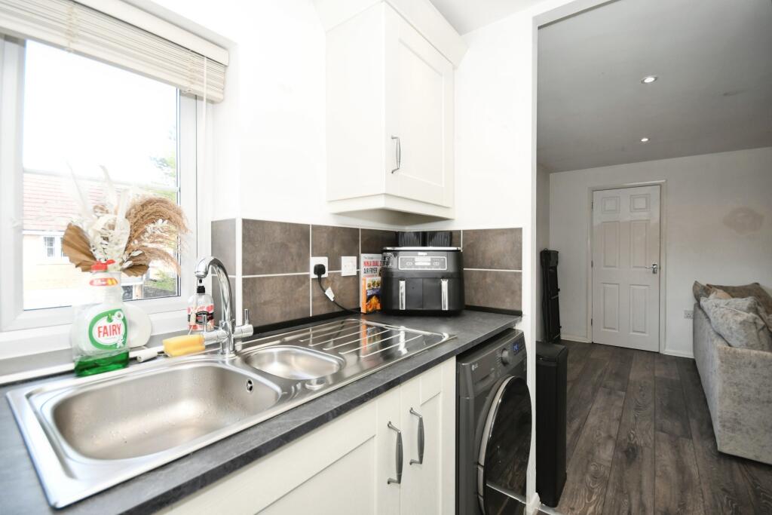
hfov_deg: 100.4
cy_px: 258
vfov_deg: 77.3
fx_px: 322
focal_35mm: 15
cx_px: 386
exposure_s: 1/60
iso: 400
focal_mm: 10
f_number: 8
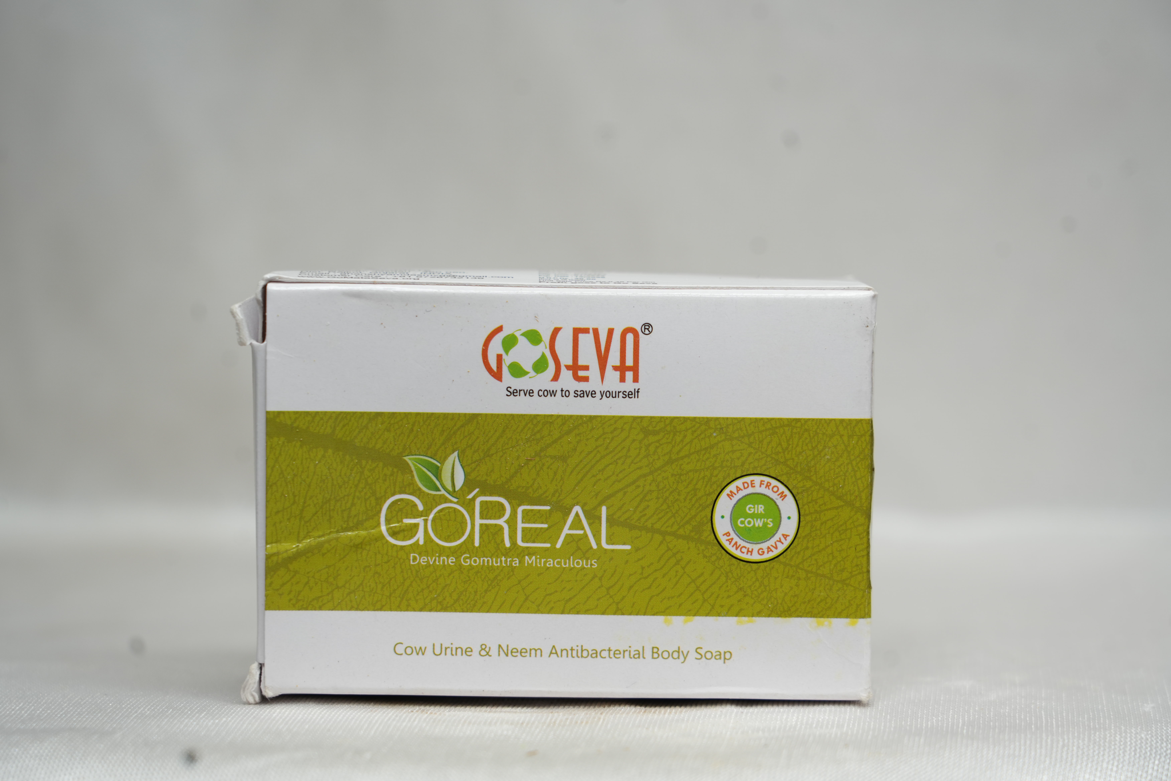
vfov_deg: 13.0
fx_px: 3415
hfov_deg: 19.5
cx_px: 586
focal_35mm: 105
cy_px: 390
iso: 250
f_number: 5.6
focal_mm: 105
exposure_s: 1/60
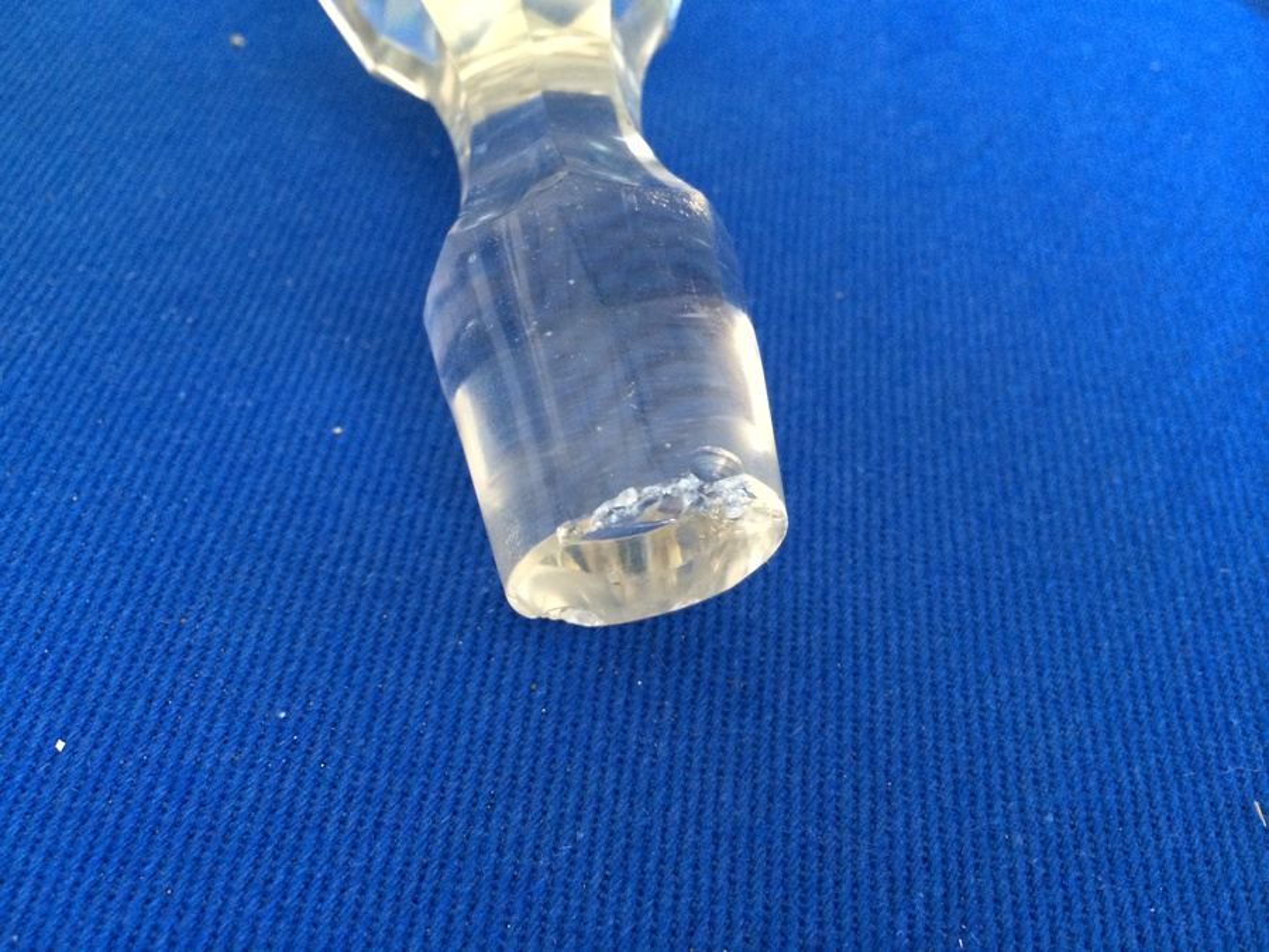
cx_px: 634
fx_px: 1100
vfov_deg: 46.8
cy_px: 476
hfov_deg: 60.0
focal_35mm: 30
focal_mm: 4.12
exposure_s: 1/30
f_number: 2.2
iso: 250
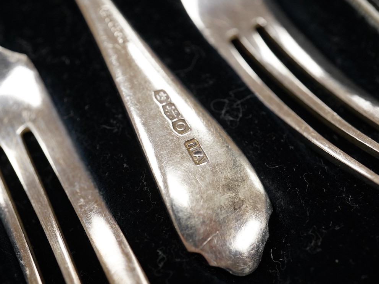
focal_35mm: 49
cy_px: 141
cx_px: 178
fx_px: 537
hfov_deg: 38.9
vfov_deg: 29.7
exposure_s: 1/250
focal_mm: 30
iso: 2500
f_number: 10
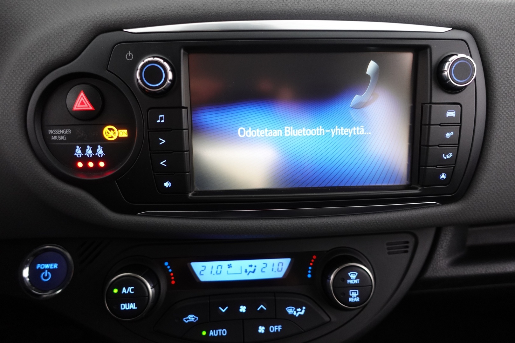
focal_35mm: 24
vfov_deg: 53.1
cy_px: 172
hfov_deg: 73.7
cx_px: 258
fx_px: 343
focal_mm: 9.4
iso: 800
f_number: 1.8
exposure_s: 1/30
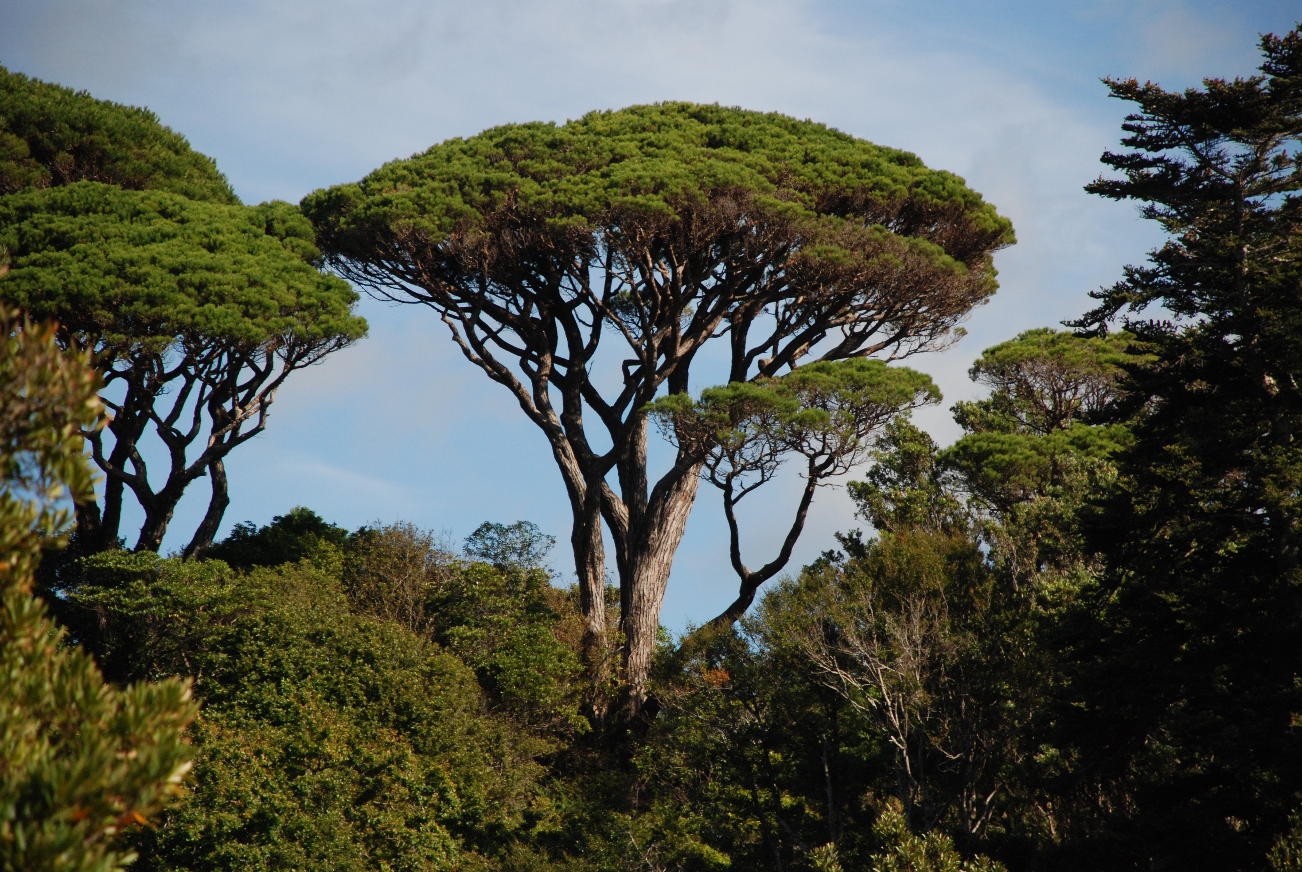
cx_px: 651
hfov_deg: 10.1
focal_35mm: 202
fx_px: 7333
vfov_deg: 6.8
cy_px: 436
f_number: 5.6
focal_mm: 135
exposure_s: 1/1500
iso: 500
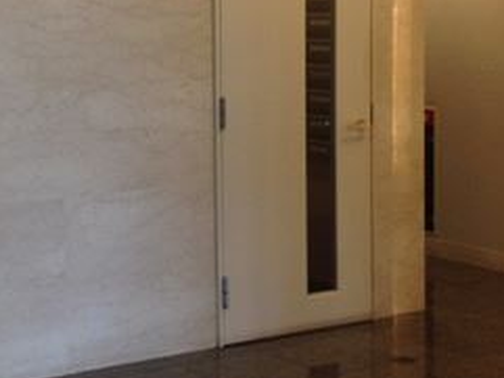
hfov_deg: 20.6
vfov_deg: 15.9
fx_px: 1355
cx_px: 46
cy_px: 109
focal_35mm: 93
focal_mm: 4.28
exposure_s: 1/20
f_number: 2.4
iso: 80
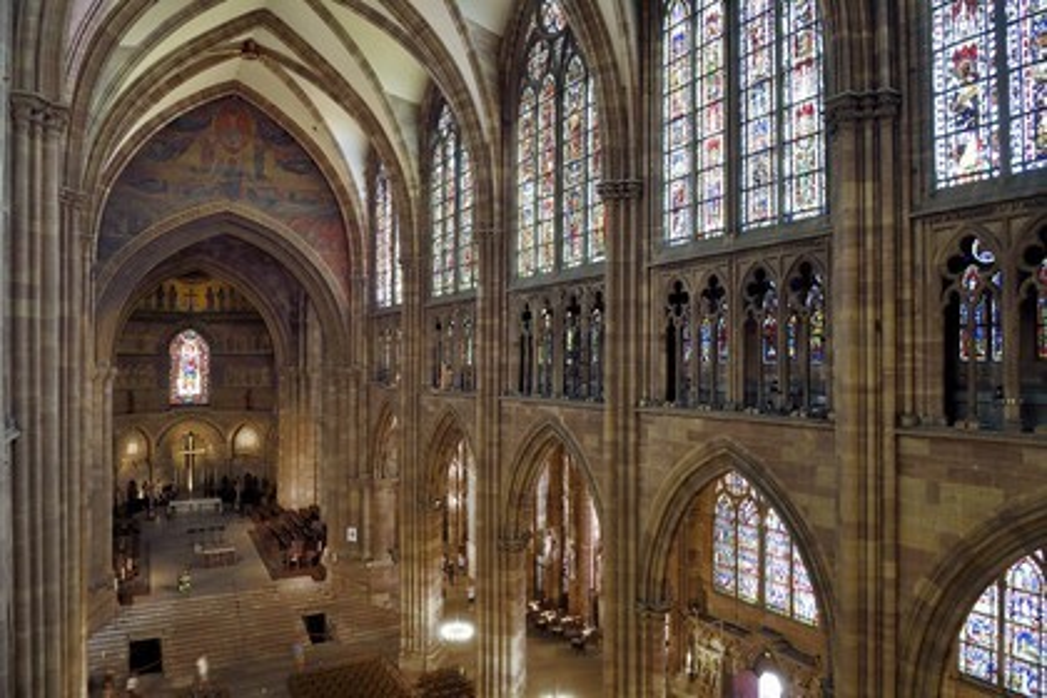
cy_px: 349
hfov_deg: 73.7
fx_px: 698
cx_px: 524
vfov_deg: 53.1
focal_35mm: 24
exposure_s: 1/1.67
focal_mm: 24
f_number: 8
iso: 400
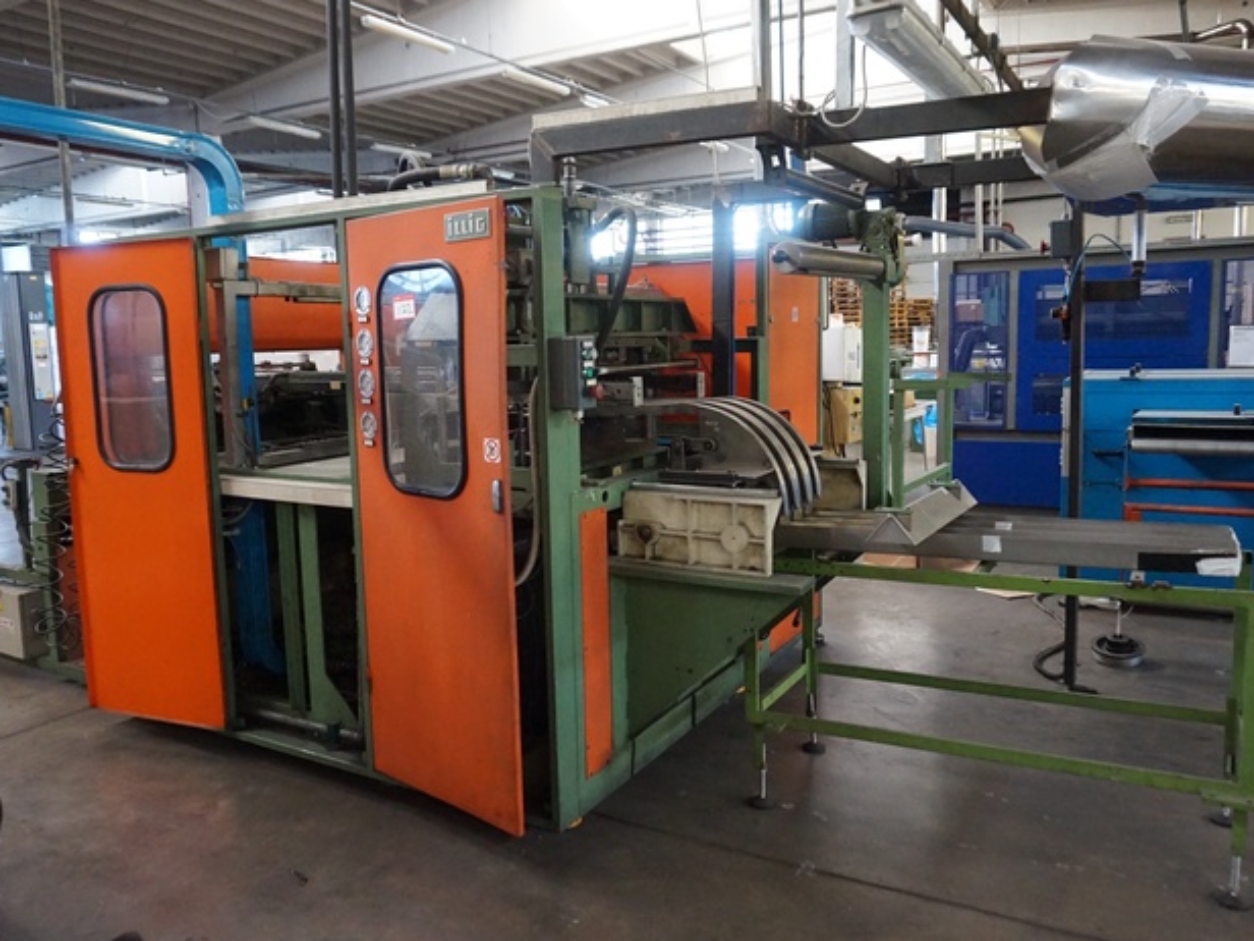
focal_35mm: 27
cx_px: 595
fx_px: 978
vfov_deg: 51.3
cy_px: 458
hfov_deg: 65.3
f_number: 3.5
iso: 3200
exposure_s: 1/50
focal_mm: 16
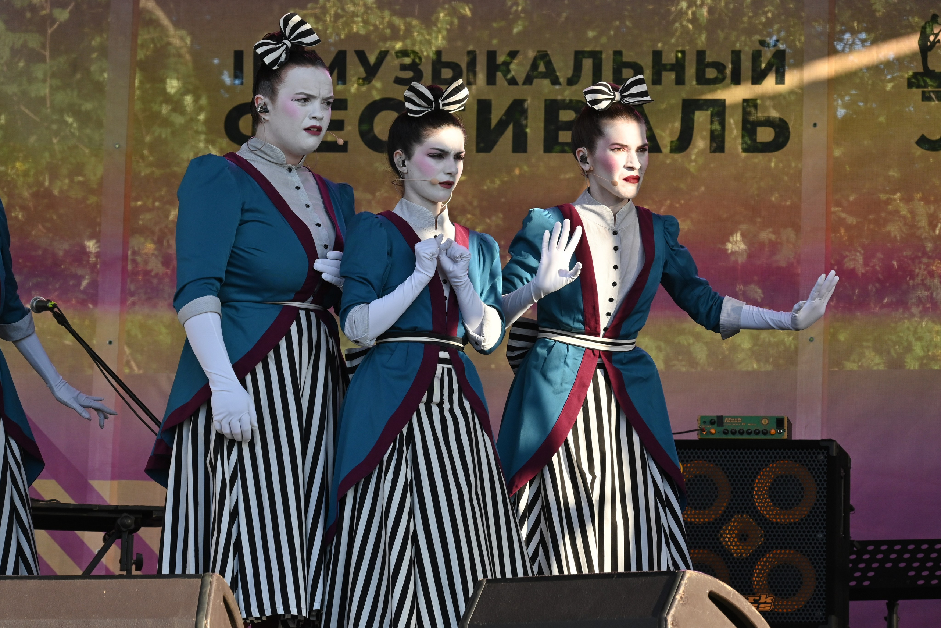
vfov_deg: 7.3
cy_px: 314
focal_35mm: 188
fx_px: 4901
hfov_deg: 11.0
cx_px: 470
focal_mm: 125
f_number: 8
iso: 400
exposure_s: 1/400
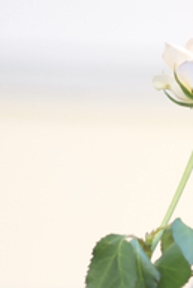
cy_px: 418
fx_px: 5747
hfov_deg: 1.9
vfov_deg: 2.9
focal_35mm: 716
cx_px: 411
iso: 100
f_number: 1.8
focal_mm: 135
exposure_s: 1/125
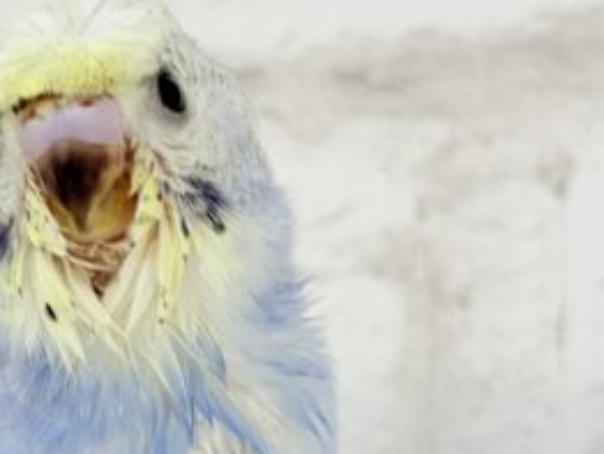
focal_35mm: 127
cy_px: 355
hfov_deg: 15.4
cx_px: 97
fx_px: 2218
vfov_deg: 11.7
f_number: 1.6
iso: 50
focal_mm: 5.96
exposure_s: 1/50
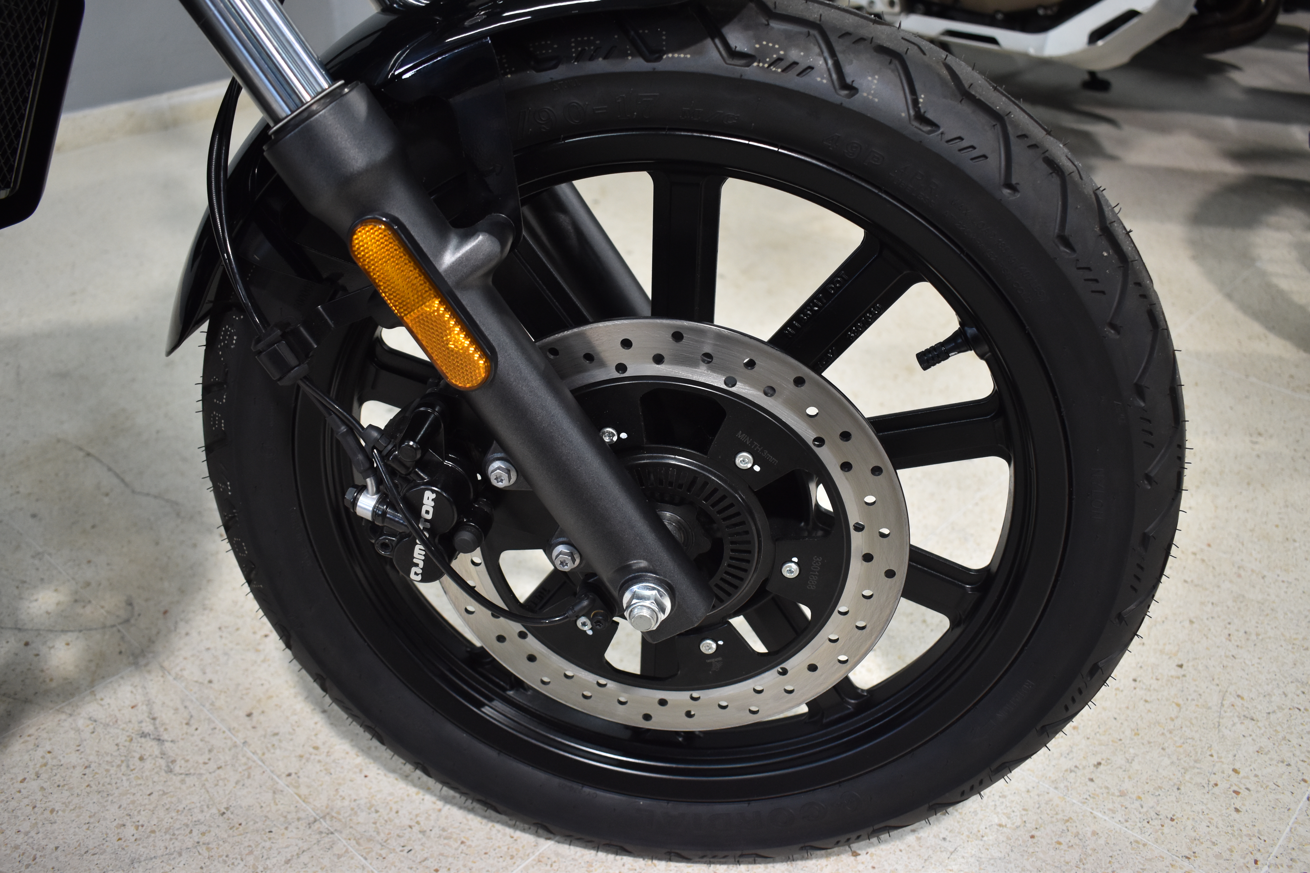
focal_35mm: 33
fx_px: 1201
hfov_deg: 57.2
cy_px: 436
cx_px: 655
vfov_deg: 40.0
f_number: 3.8
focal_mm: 22
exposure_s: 1/60
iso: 800
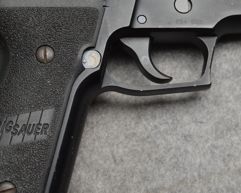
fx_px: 535
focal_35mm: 75
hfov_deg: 25.4
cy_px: 81
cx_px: 130
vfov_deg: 20.4
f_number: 4.5
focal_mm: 24
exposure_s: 1/200
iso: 100
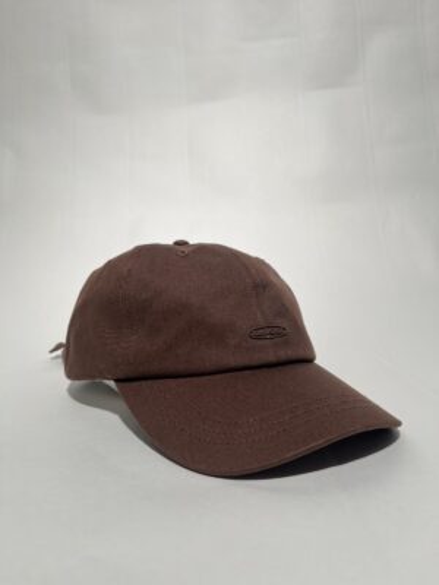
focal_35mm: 26
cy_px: 292
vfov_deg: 67.3
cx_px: 220
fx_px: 440
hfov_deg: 53.1
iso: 50
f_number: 1.6
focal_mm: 5.1
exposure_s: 1/319
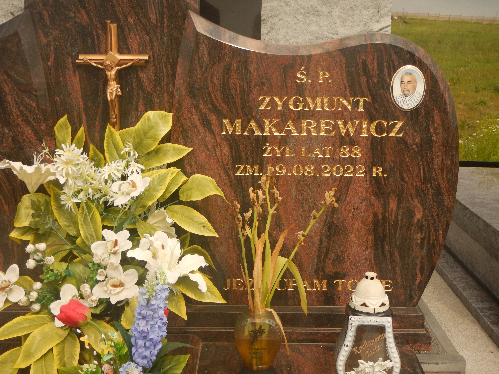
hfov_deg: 39.7
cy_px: 187
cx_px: 250
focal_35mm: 48
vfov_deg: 30.3
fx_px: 692
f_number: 4.3
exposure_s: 1/800
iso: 125
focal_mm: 8.5
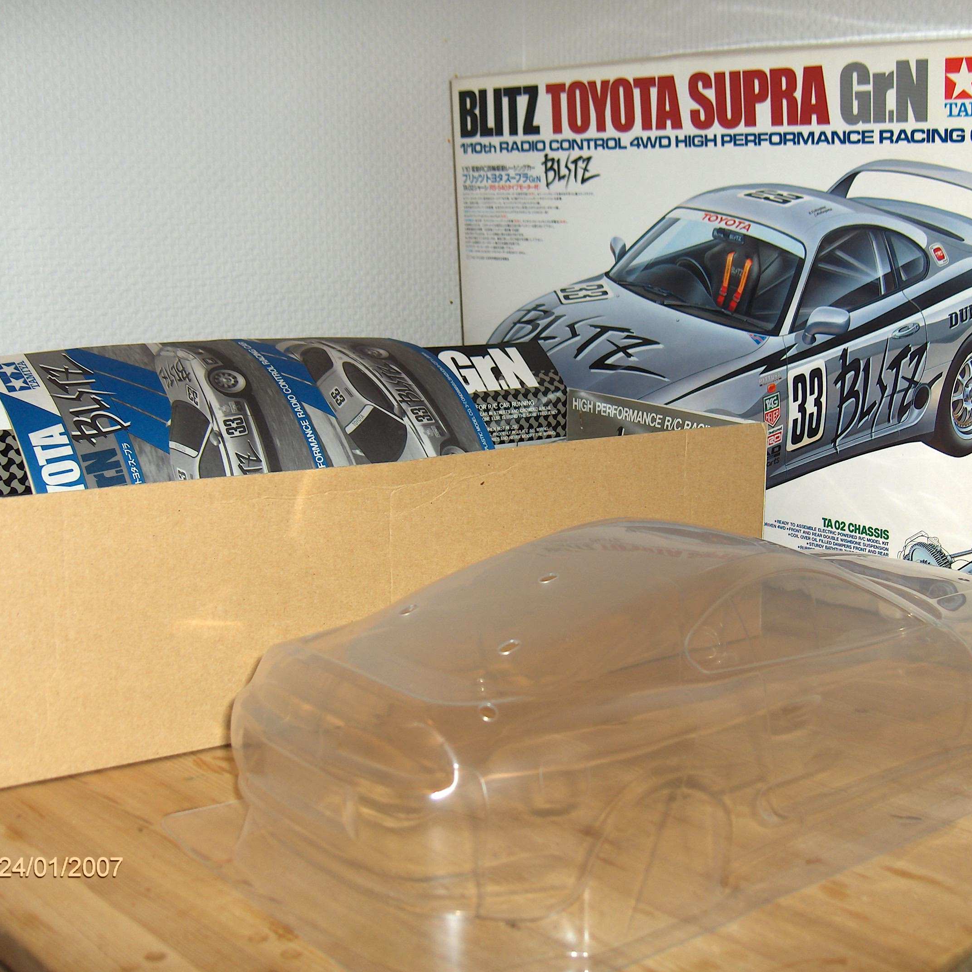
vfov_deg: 36.8
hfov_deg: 36.7
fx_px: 1461
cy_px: 487
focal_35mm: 46
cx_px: 567
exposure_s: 1/60
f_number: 2.8
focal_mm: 8
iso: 100
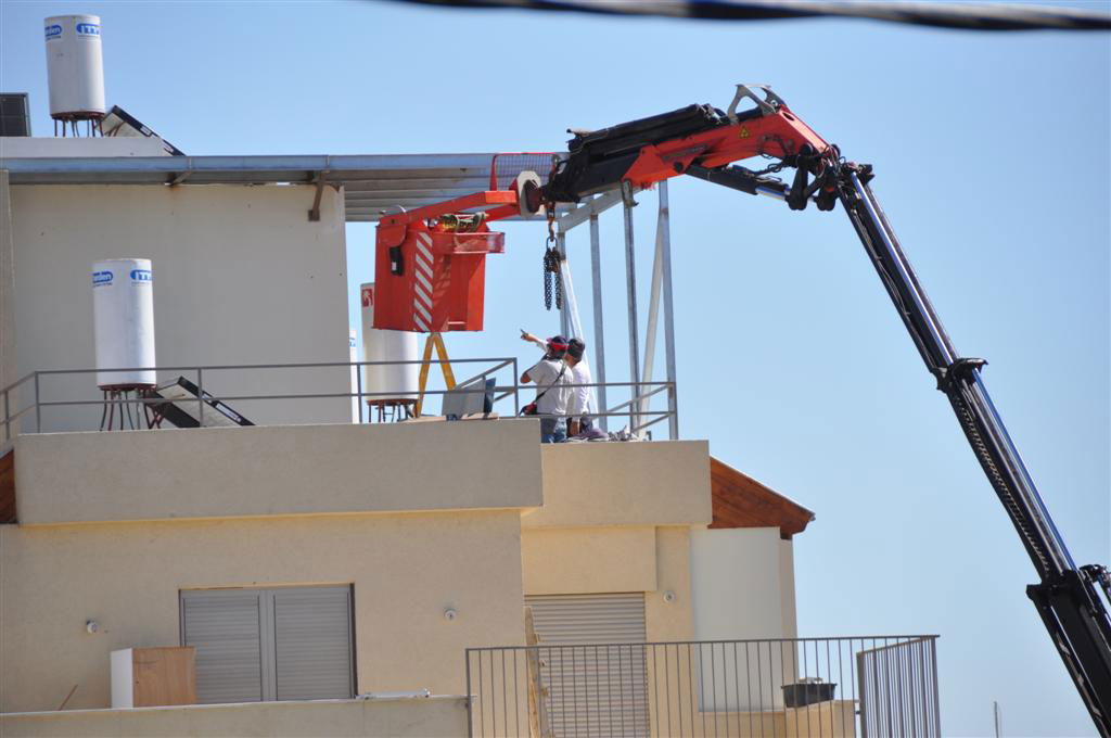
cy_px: 369
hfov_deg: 6.9
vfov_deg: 4.6
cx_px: 556
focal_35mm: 300
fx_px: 9246
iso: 200
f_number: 6.3
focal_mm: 200
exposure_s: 1/800
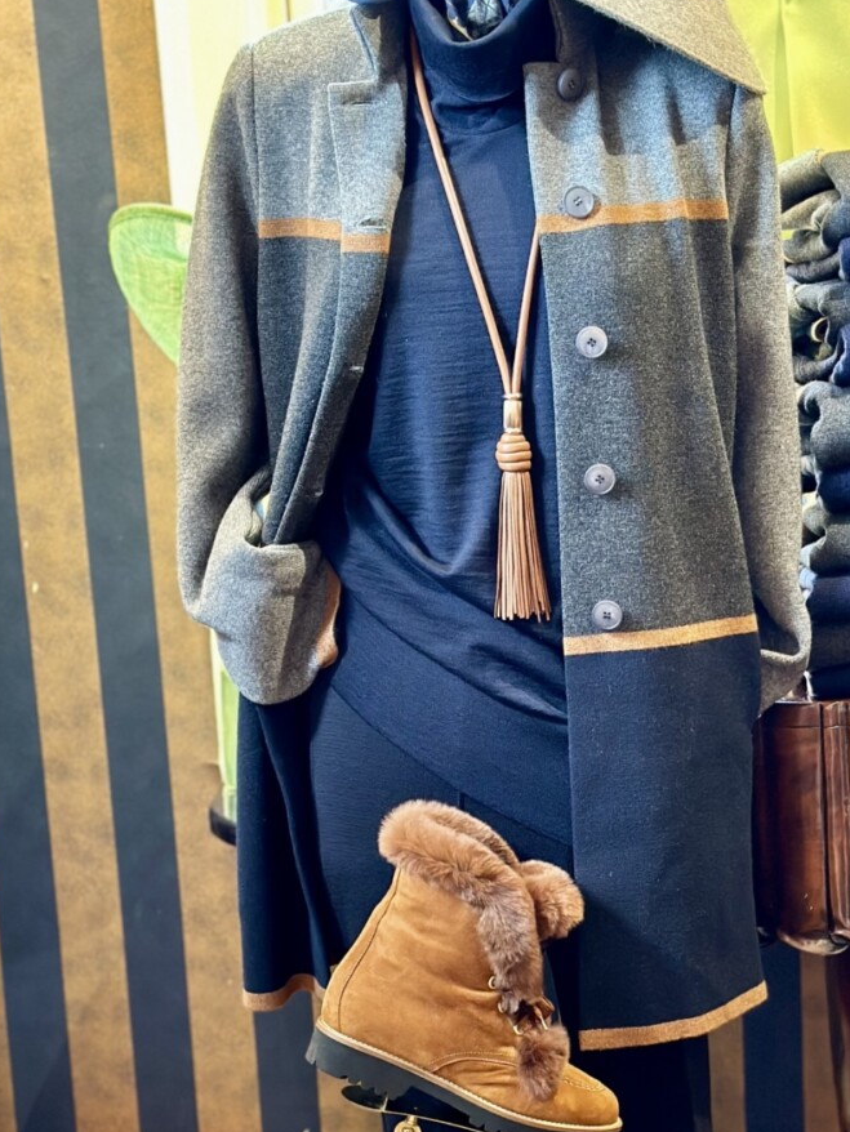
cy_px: 806
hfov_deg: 17.9
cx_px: 629
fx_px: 2683
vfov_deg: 23.7
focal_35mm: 82
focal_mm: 6.86
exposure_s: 1/50
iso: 320
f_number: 1.78
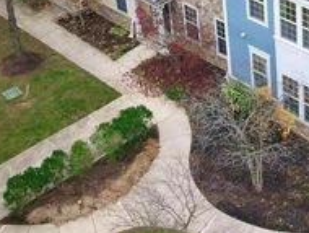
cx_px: 337
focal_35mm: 63
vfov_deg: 22.2
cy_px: -15
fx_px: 563
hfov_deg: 28.1
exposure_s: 1/13
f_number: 2.8
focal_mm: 4.5
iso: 550
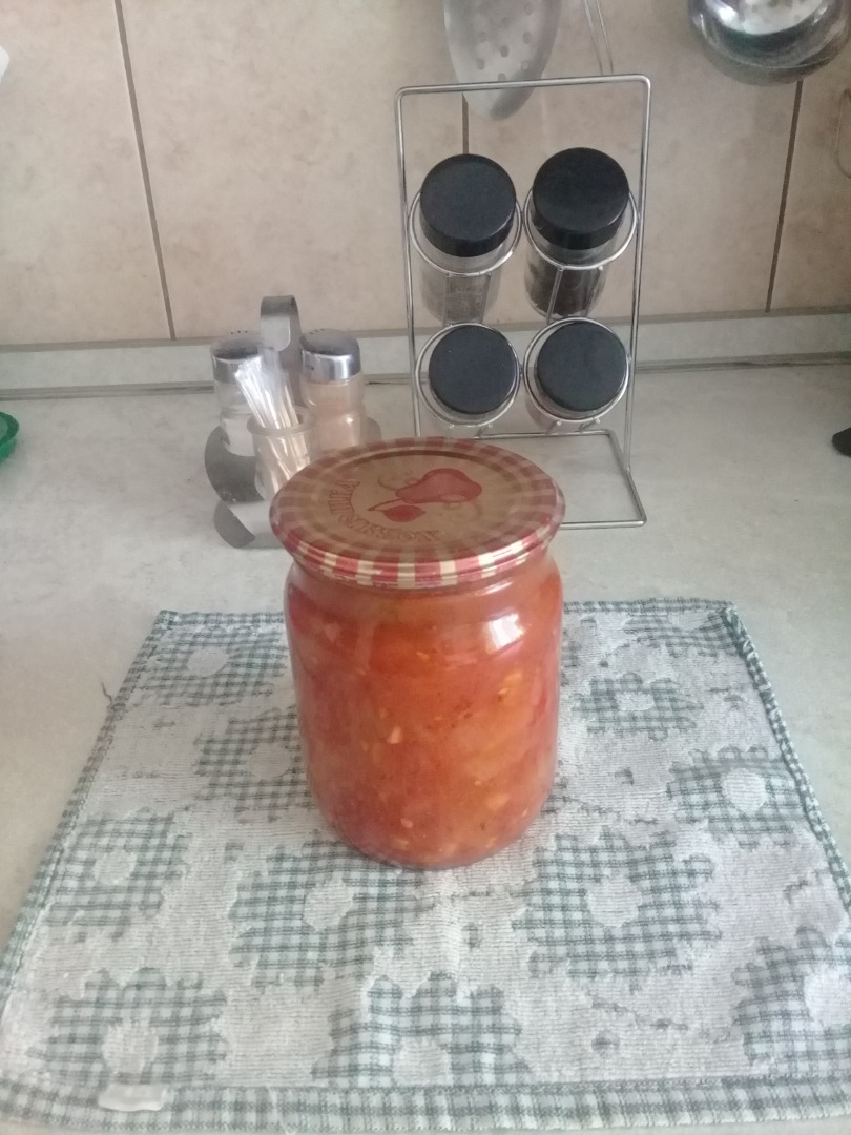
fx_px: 1016
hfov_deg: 45.4
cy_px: 568
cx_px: 426
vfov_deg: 58.4
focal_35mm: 31
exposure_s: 1/17
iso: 640
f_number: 2.2
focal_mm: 3.3
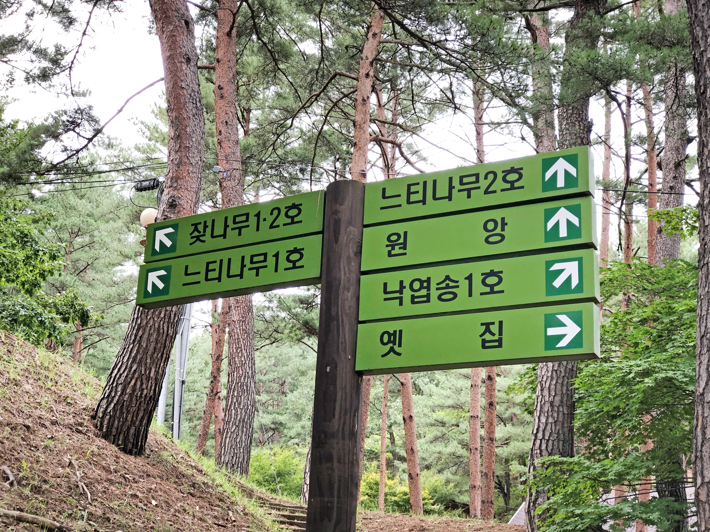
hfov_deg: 33.8
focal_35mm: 57
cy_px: 266
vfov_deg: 25.7
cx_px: 355
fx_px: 1169
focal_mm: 6.6
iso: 25
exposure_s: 1/60
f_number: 2.8
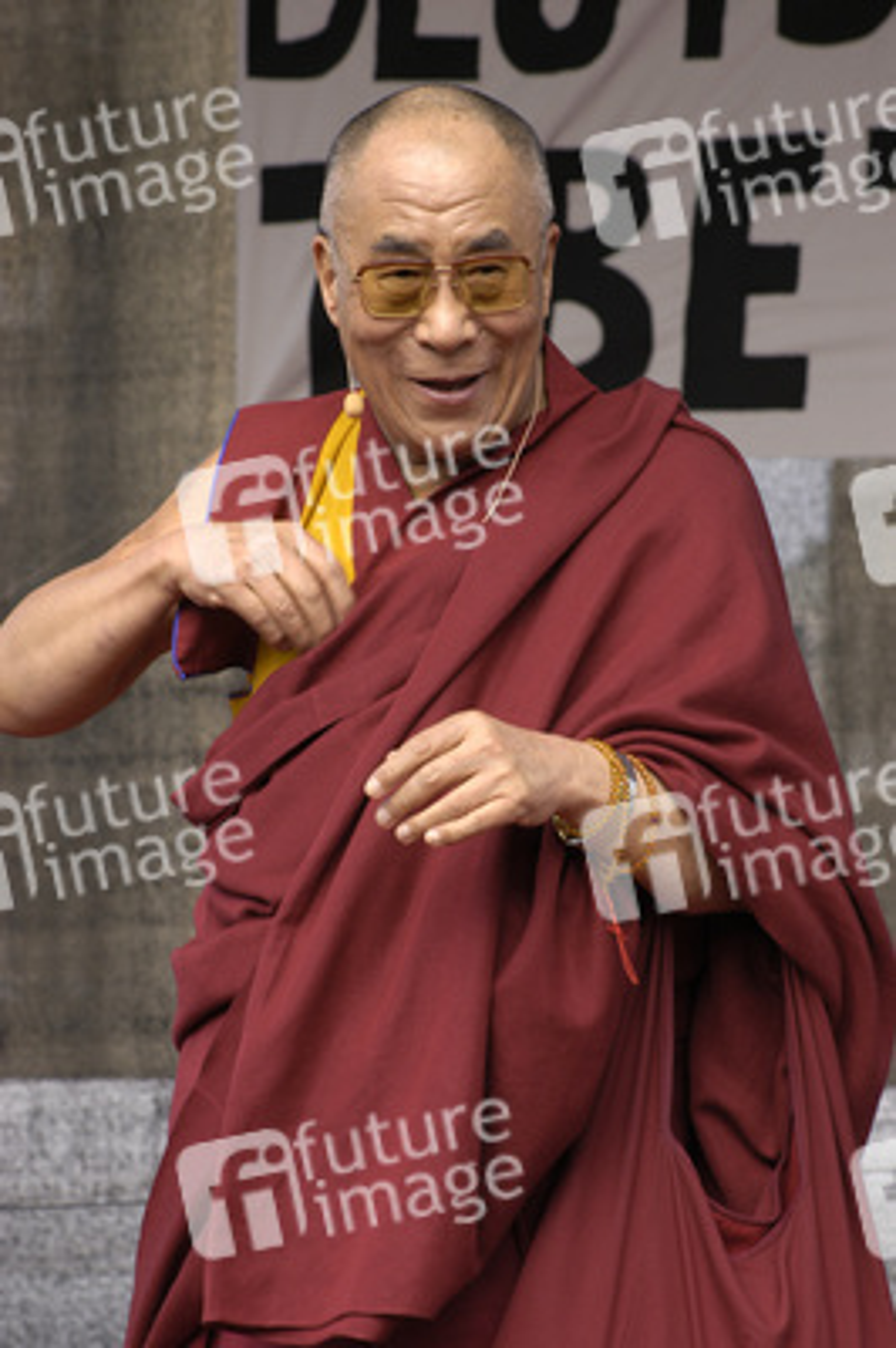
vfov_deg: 10.6
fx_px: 7292
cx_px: 448
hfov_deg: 7.0
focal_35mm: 195
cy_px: 674
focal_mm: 130
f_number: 11
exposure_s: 1/60
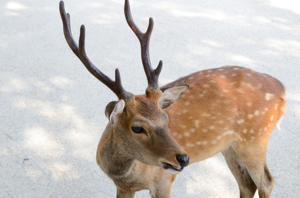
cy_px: 99
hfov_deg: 27.0
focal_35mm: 75
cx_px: 150
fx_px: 624
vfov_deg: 18.1
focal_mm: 50
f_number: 8
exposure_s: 1/50
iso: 200
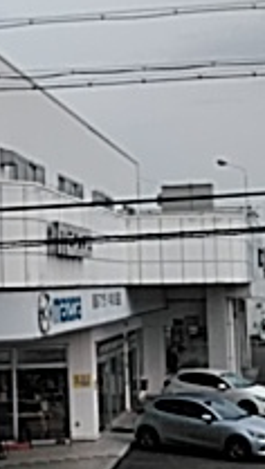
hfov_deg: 13.1
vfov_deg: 23.6
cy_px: 222
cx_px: -49
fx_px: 1121
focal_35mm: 90
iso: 60
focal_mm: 3.46
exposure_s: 1/538
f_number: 2.2
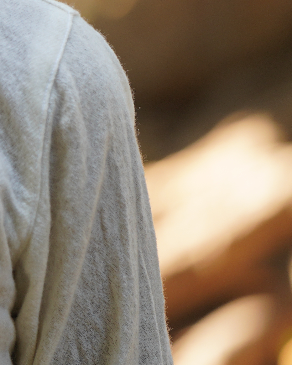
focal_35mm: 650
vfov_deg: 3.0
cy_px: -58
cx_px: -316
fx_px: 7022
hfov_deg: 2.4
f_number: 2.8
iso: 200
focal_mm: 165
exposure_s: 1/160
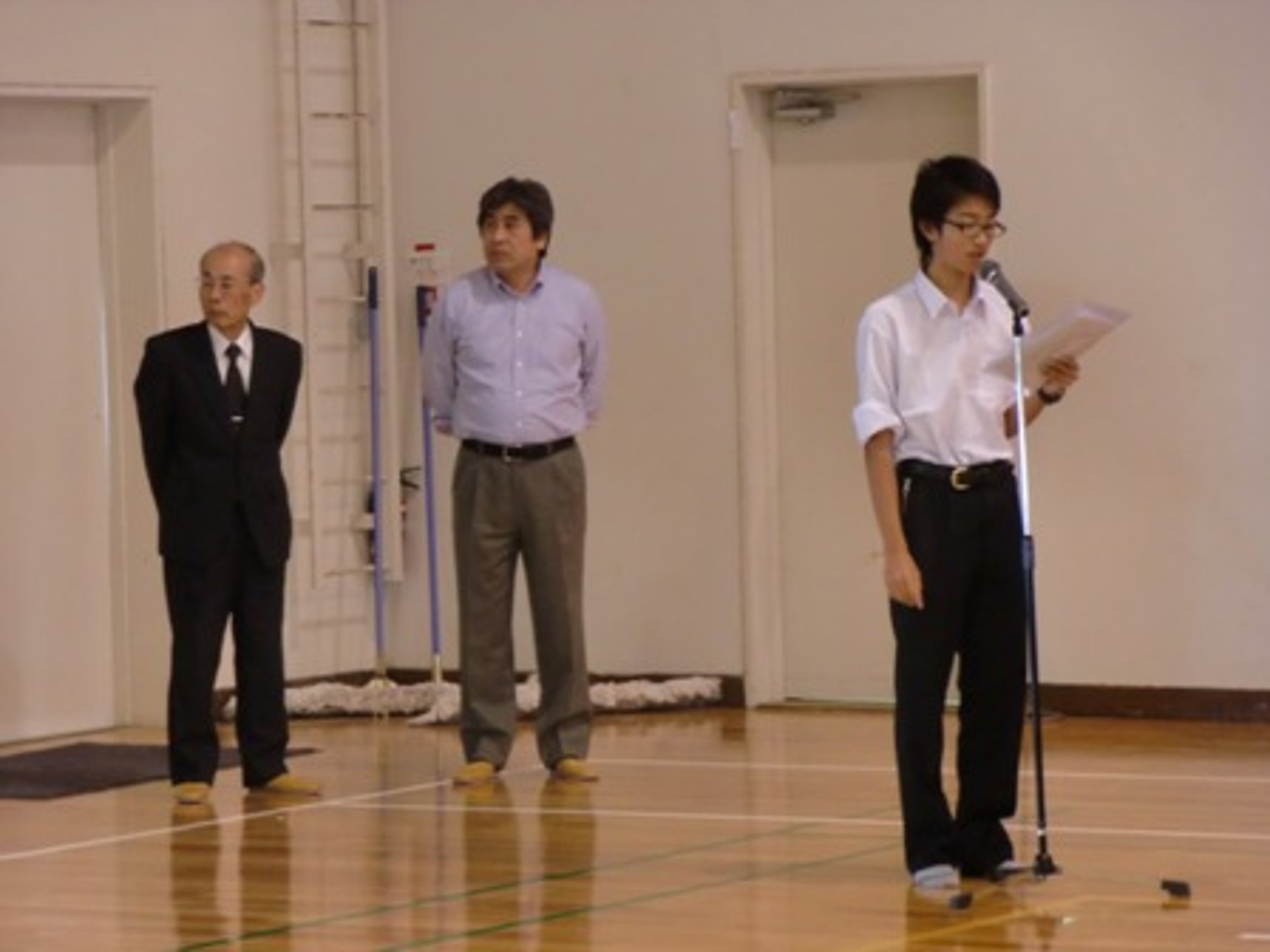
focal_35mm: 145
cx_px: 635
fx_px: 5320
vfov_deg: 10.2
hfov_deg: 13.6
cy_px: 476
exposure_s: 1/10
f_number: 4.6
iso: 400
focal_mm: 25.9
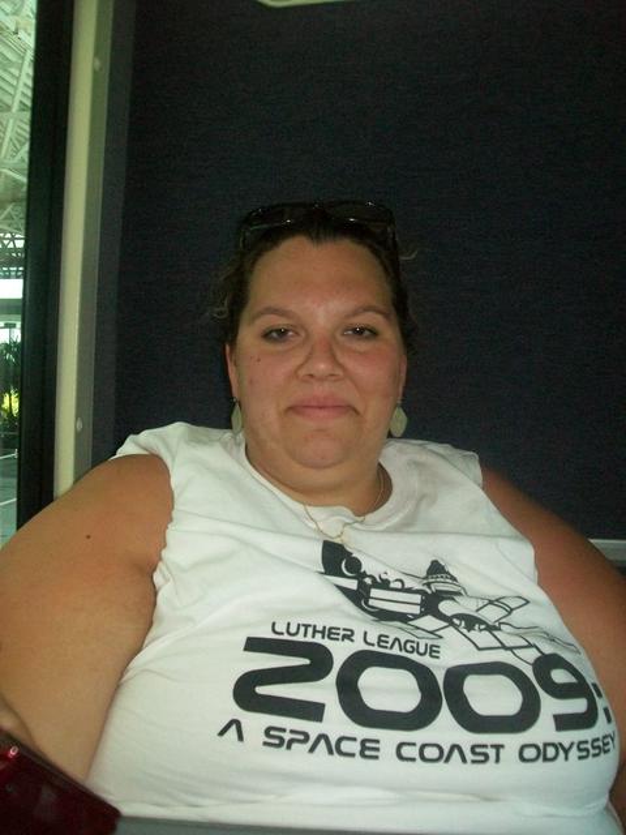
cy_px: 418
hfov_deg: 39.7
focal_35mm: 36
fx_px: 868
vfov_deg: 51.4
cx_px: 313
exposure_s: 1/125
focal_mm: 6
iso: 200
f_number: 2.7
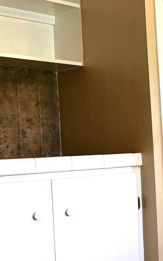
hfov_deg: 15.7
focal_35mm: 67
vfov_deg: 30.5
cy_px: 157
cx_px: 318
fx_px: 476
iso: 160
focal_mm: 6.76
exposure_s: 1/60
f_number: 1.78
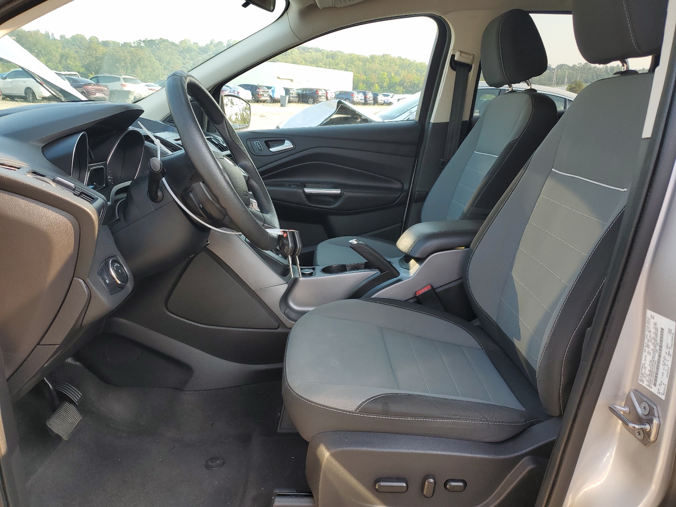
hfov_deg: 67.3
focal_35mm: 26
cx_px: 338
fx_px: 508
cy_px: 254
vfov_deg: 53.1
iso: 50
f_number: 1.5
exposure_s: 1/286
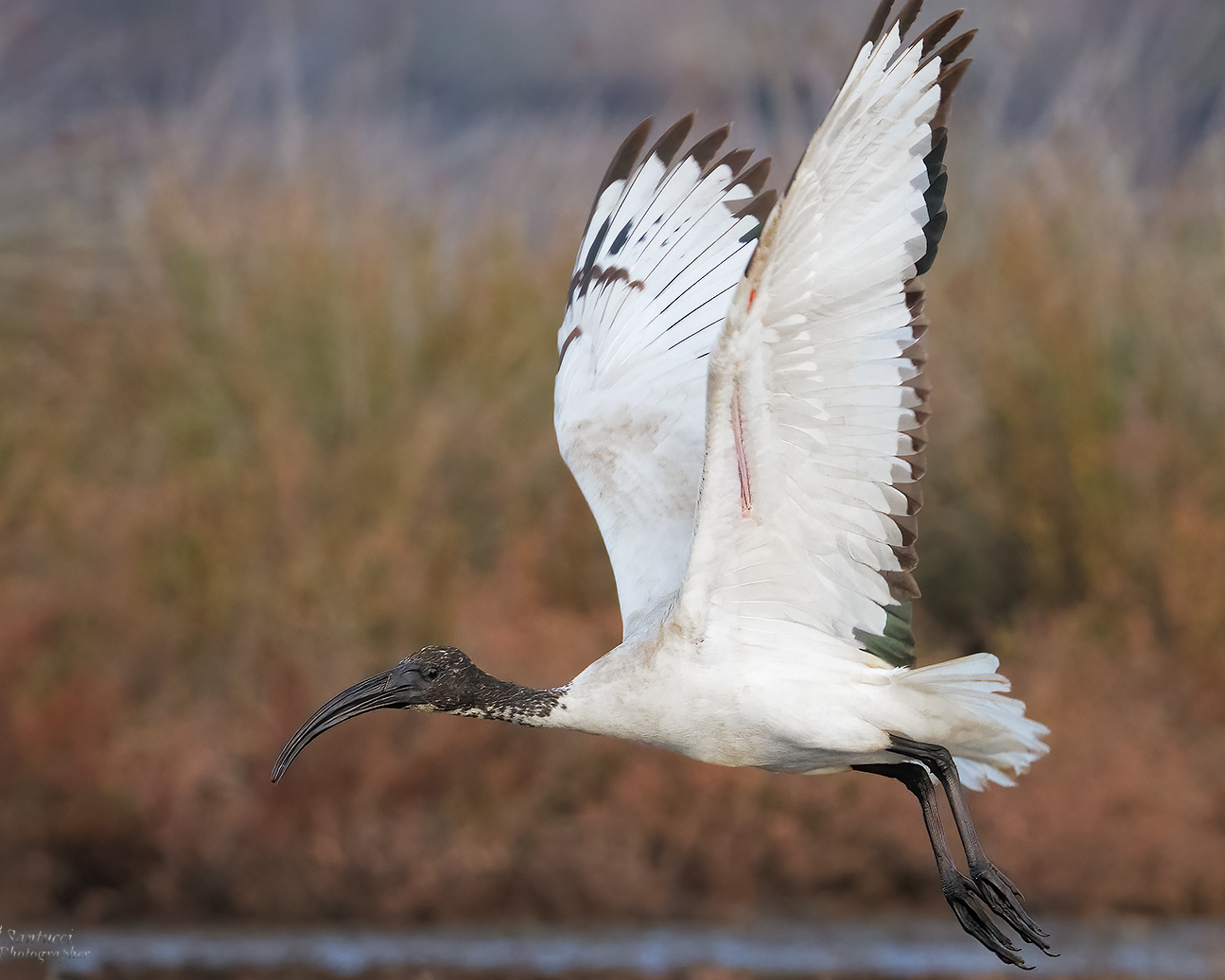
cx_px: 534
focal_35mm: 742
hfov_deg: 2.6
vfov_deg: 2.1
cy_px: 494
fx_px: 26889
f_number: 8
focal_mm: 379
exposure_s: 1/1000
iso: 3200
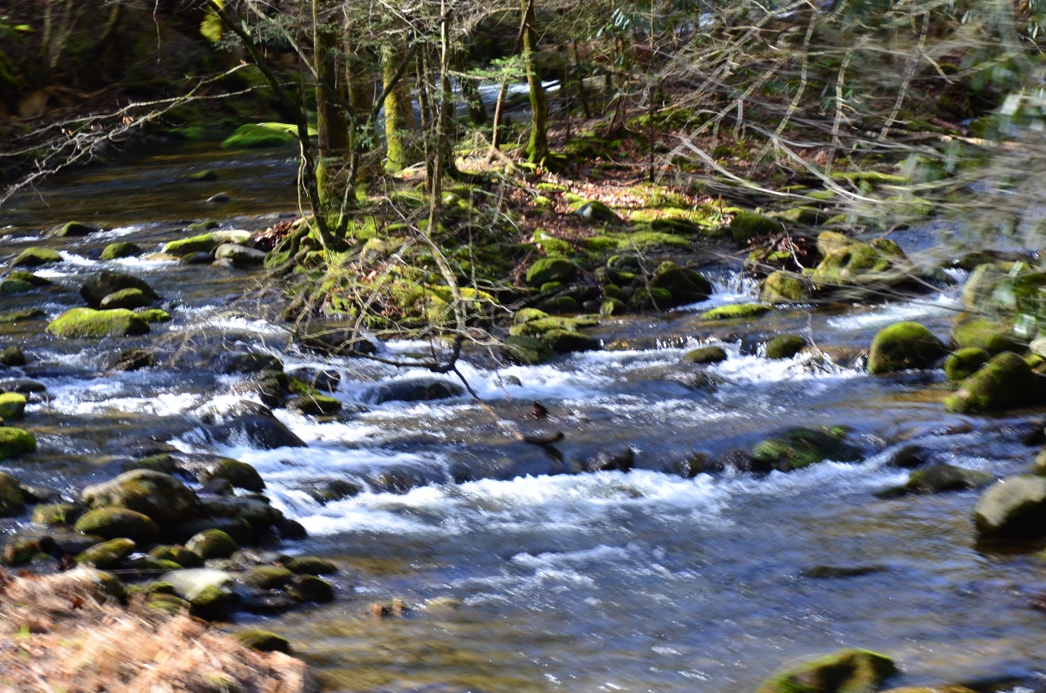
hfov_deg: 14.9
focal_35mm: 138
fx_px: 3990
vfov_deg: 9.9
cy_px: 328
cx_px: 439
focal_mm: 75
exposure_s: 1/60
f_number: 5.3
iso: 160
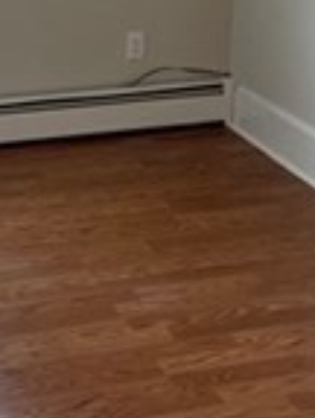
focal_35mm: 87
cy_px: 67
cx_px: 82
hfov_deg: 17.0
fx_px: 1051
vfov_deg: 22.1
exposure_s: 1/60
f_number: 1.6
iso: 250
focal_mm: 4.2
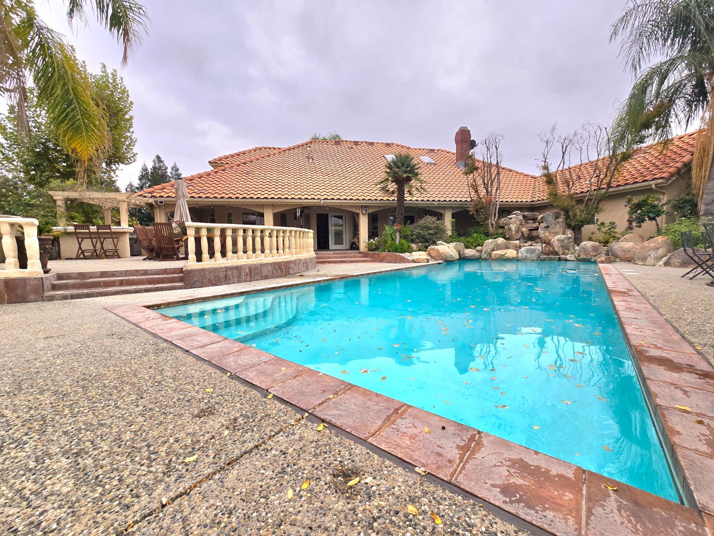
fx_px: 268
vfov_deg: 89.9
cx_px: 357
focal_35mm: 13
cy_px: 268
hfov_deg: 106.2
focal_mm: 2.2
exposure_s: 1/714
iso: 50
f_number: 2.2
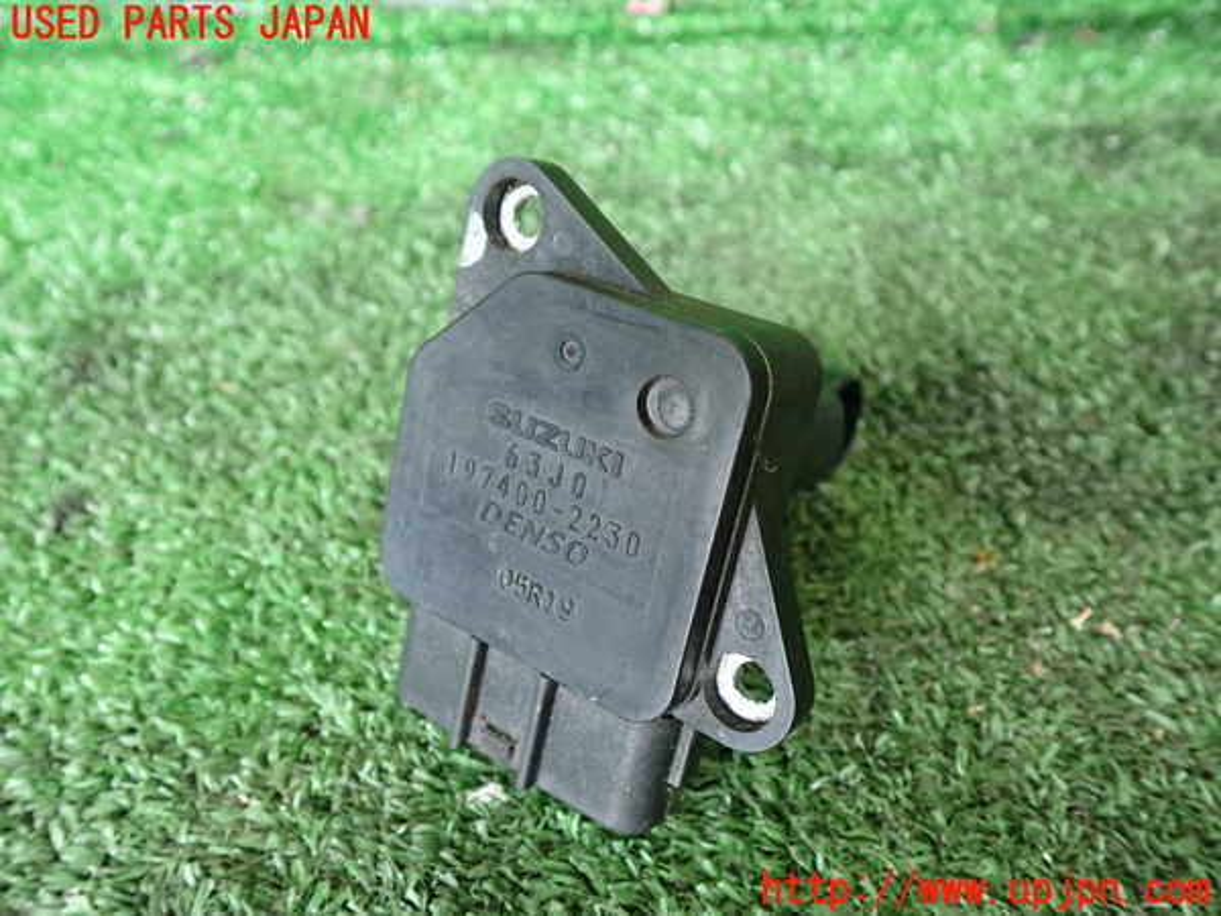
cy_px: 458
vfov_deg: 46.8
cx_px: 610
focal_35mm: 30
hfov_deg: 60.0
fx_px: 1058
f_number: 2.3
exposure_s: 1/30
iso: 320
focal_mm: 5.4
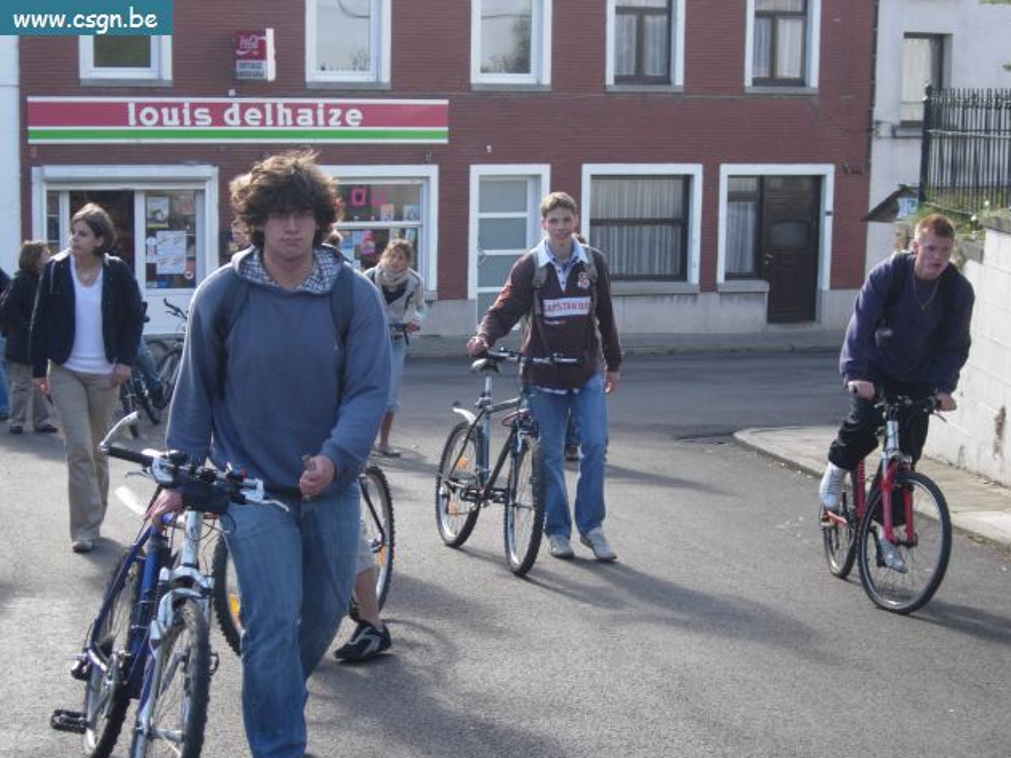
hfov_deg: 26.7
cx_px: 510
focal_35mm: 73
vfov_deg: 20.2
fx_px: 2132
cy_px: 383
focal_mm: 14.9
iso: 64
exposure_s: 1/186
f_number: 3.7
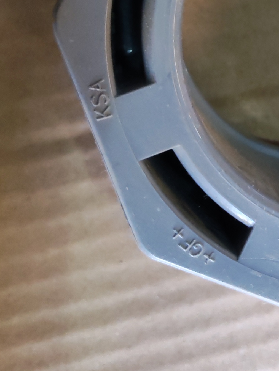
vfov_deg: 23.0
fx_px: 881
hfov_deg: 16.9
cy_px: 10
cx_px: 364
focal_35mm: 82
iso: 1600
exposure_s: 1/100
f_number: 1.9
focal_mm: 6.12
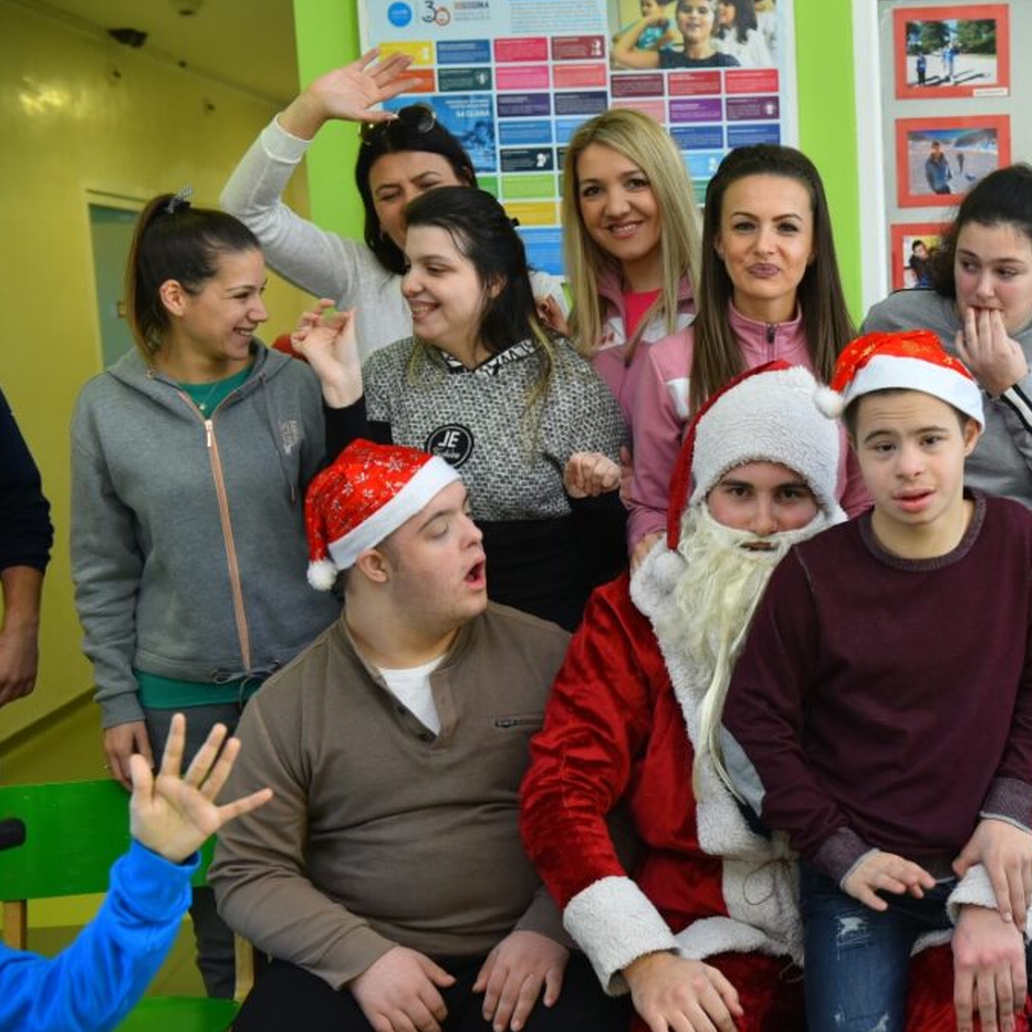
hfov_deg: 33.9
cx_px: 780
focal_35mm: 49
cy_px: 516
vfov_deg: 34.7
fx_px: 1653
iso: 800
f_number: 4
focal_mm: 38
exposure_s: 1/125
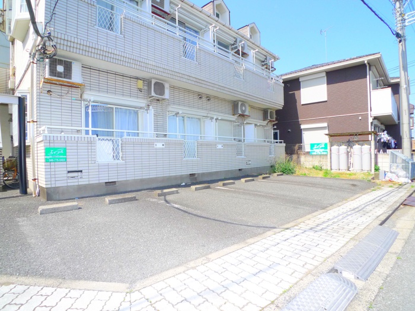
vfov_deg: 56.8
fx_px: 288
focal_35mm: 24
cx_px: 208
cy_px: 156
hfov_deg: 71.6
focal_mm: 5.1
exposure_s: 1/640
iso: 100
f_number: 4
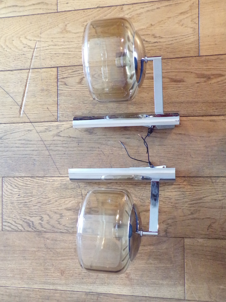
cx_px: 116
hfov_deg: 40.7
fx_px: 305
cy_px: 152
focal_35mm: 35
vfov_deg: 52.6
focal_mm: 5.8
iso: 800
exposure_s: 1/17
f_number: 3.2
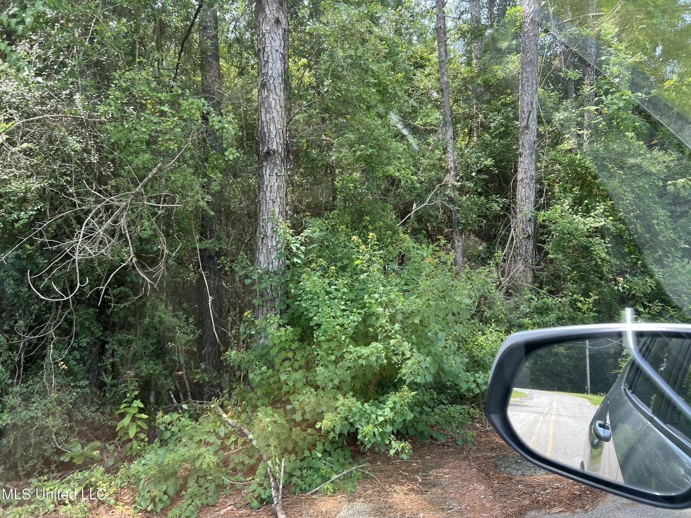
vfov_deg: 53.1
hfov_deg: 67.3
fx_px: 519
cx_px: 346
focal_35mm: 26
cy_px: 259
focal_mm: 5.7
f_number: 1.5
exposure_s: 1/155
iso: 40
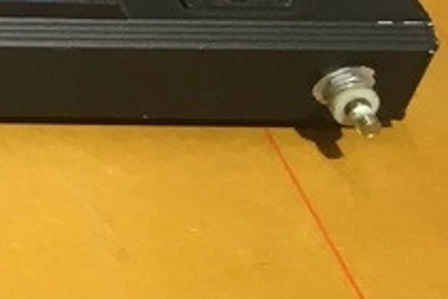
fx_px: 2565
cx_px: -1040
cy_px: -176
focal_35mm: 206
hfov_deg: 8.0
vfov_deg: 6.6
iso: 80
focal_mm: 4.15
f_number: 2.2
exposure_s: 1/33
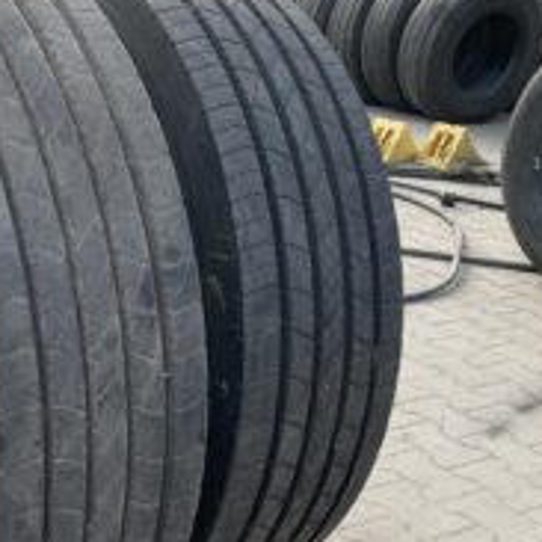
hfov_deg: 30.6
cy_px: 318
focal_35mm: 54
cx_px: 80
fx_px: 957
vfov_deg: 31.6
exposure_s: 1/337
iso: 25
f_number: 1.8
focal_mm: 4.25
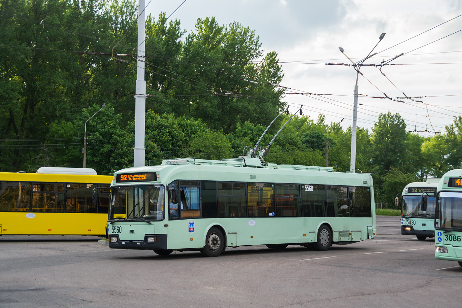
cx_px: 231
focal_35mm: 66
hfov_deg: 30.5
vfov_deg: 20.6
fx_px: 847
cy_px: 154
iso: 450
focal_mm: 44
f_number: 4.5
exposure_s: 1/500
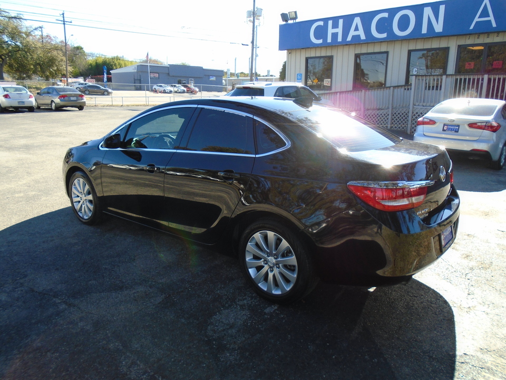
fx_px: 380
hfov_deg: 67.3
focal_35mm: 26
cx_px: 253
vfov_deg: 53.1
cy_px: 190
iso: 100
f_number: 3.2
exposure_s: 1/320
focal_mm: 4.6
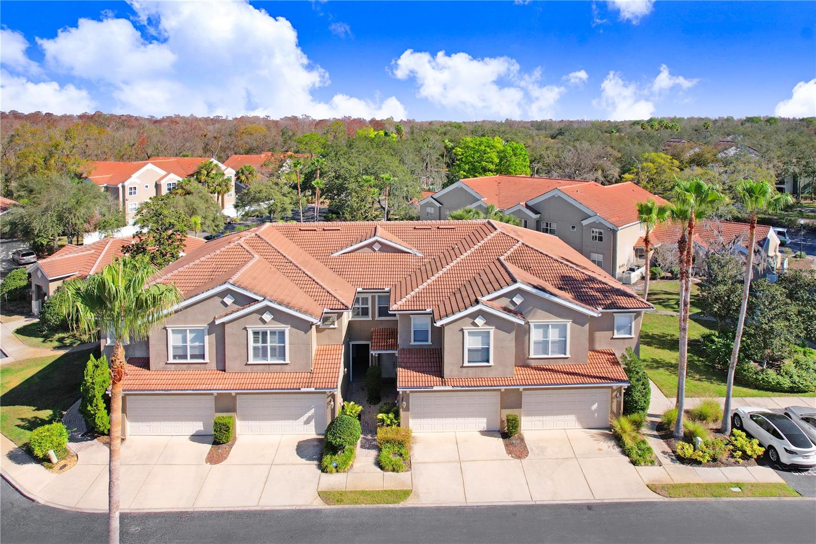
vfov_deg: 57.2
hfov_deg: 78.6
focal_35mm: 22
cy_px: 272
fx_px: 499
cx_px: 408
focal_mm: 8.38
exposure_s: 1/1000
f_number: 2.8
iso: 200
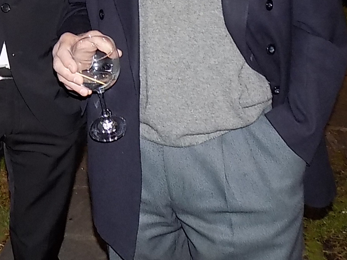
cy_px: -89
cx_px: 29
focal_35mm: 63
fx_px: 632
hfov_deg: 29.4
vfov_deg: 20.9
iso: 200
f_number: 3.1
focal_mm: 4
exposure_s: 1/30
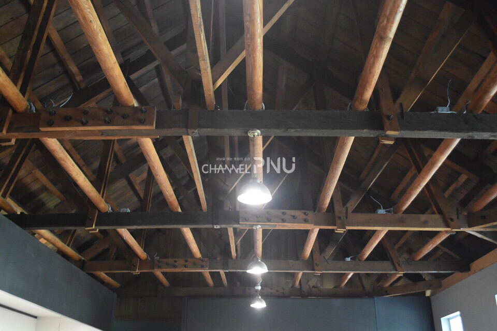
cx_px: 248
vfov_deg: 36.9
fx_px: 497
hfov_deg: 53.1
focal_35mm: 36
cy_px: 166
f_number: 4
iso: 4000
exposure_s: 1/60
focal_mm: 24
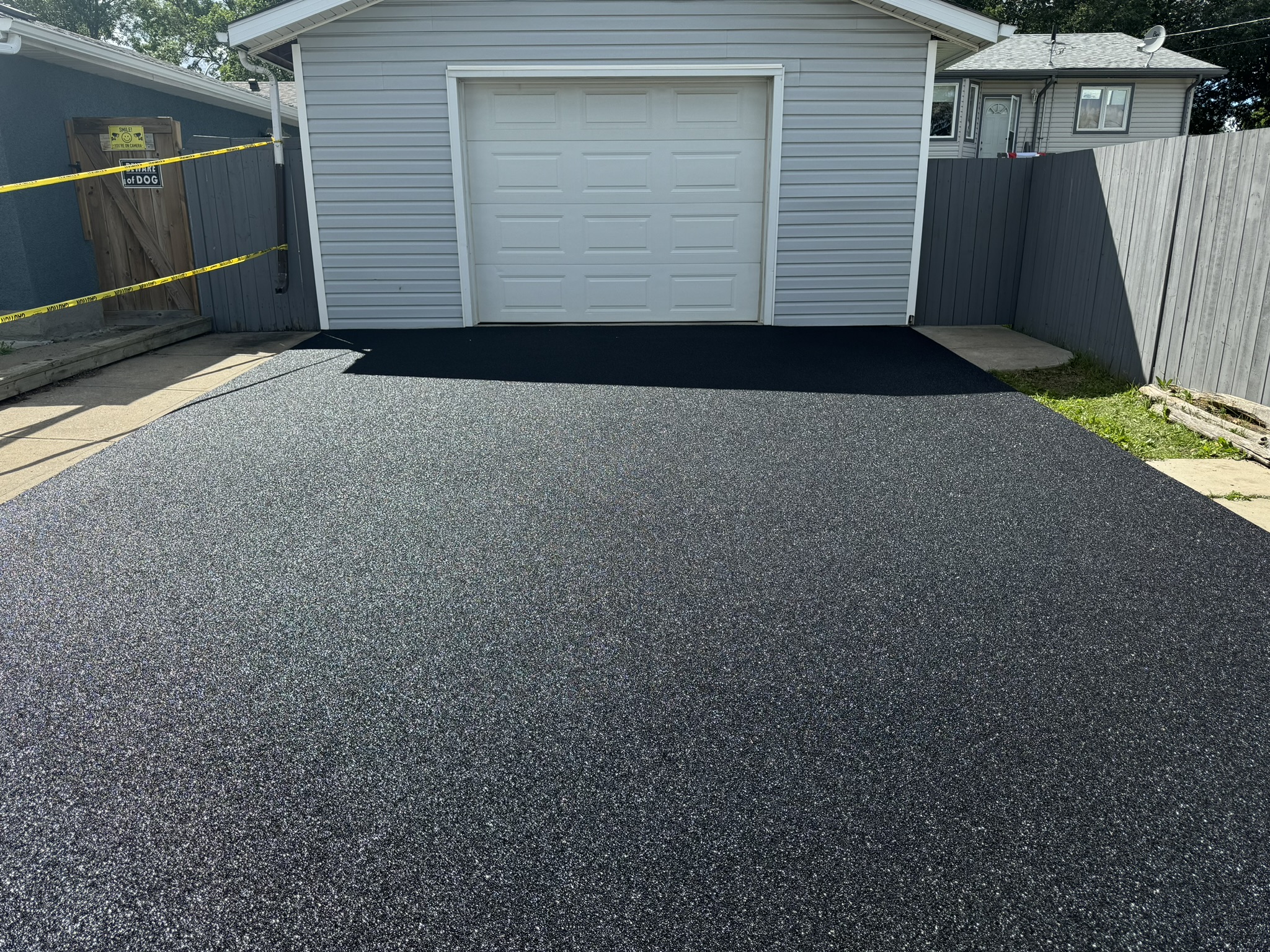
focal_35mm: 24
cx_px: 635
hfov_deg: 71.6
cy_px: 476
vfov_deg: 56.8
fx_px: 881
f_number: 1.78
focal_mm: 6.76
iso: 80
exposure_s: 1/2710
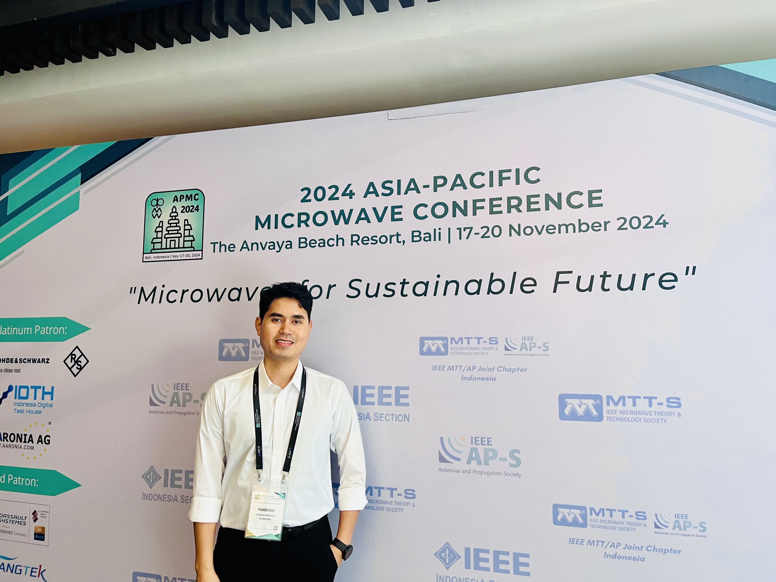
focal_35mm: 26
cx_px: 388
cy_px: 291
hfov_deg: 67.3
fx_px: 583
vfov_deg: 53.1
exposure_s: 1/50
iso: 200
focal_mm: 5.1
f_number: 1.6
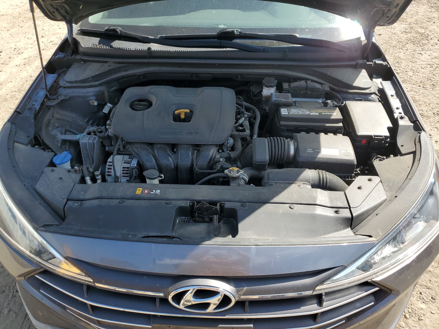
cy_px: 164
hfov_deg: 67.3
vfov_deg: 53.1
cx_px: 220
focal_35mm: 26
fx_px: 330
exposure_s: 1/1429
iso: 50
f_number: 1.5
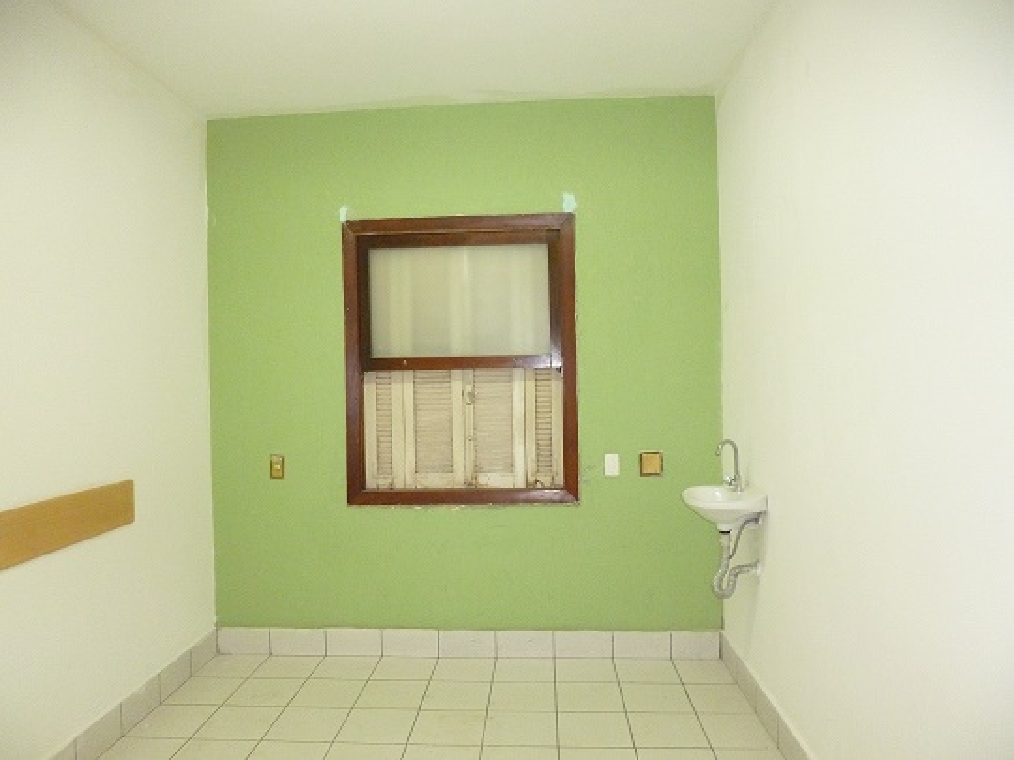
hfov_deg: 71.6
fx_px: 703
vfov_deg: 56.8
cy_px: 380
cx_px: 507
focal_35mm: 24
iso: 400
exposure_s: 1/60
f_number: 2.5
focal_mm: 4.3
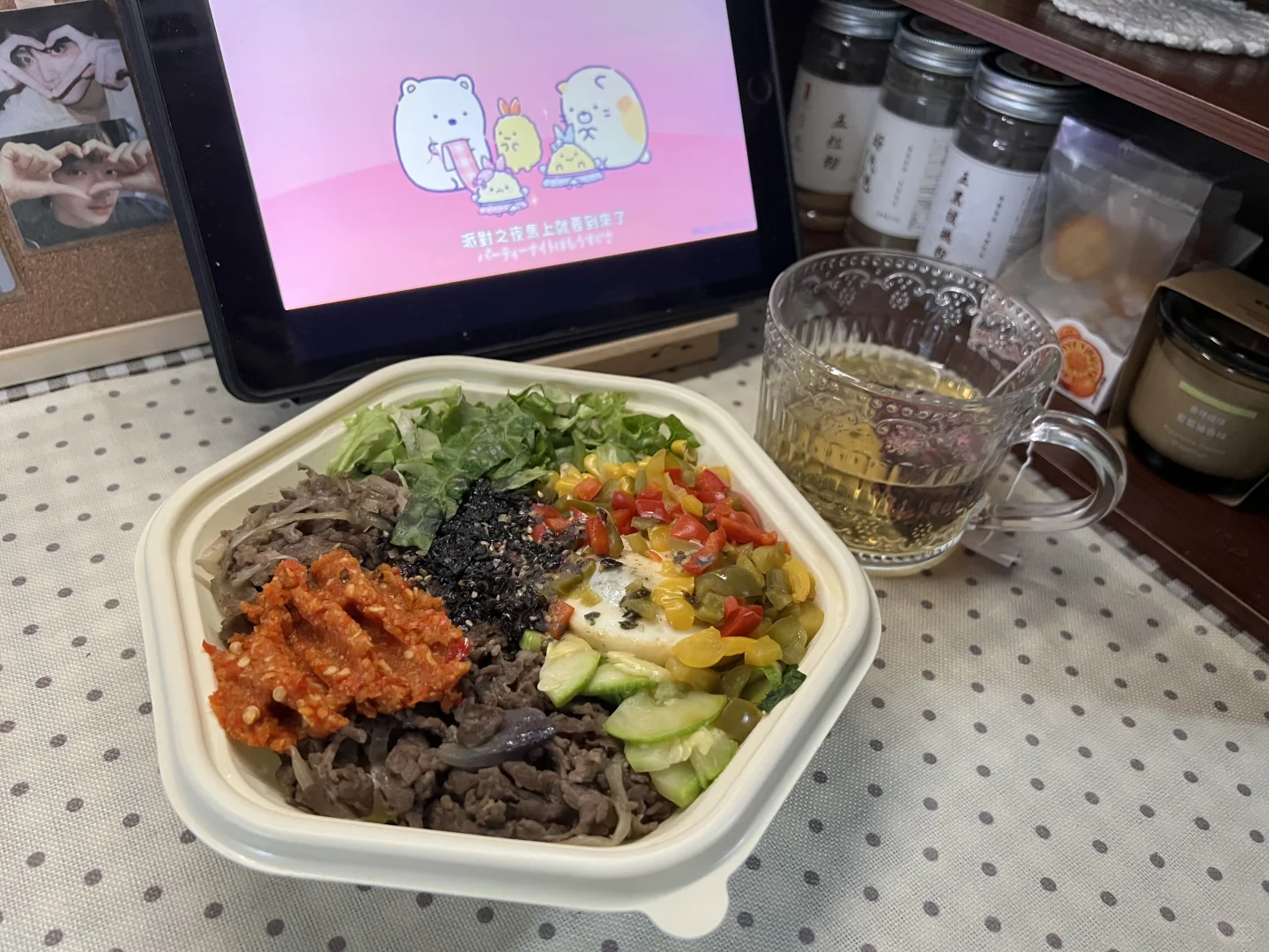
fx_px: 953
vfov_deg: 53.1
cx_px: 634
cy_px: 476
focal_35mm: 26
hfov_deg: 67.3
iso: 400
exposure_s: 1/60
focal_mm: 5.7
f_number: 1.5
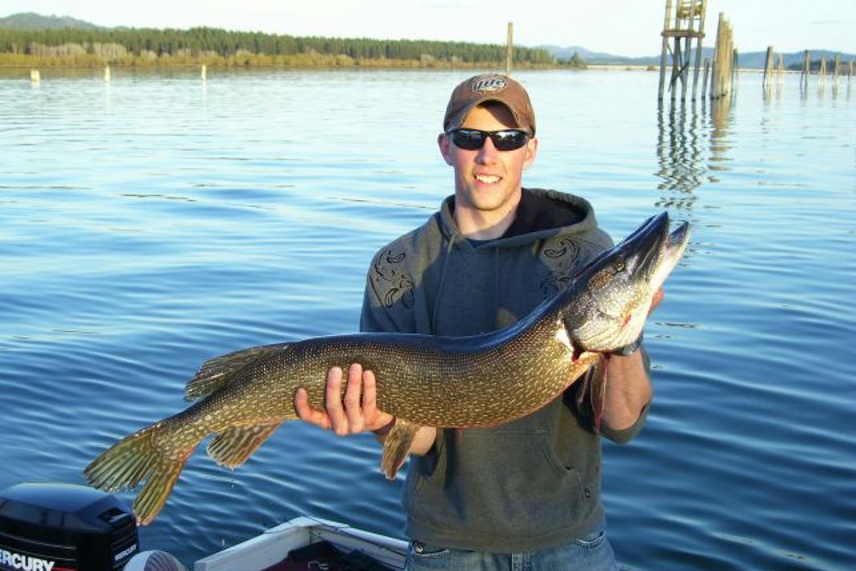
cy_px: 281
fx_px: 1141
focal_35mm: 48
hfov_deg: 41.1
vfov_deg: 28.1
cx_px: 428
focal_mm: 7.6
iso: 80
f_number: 3
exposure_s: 1/180
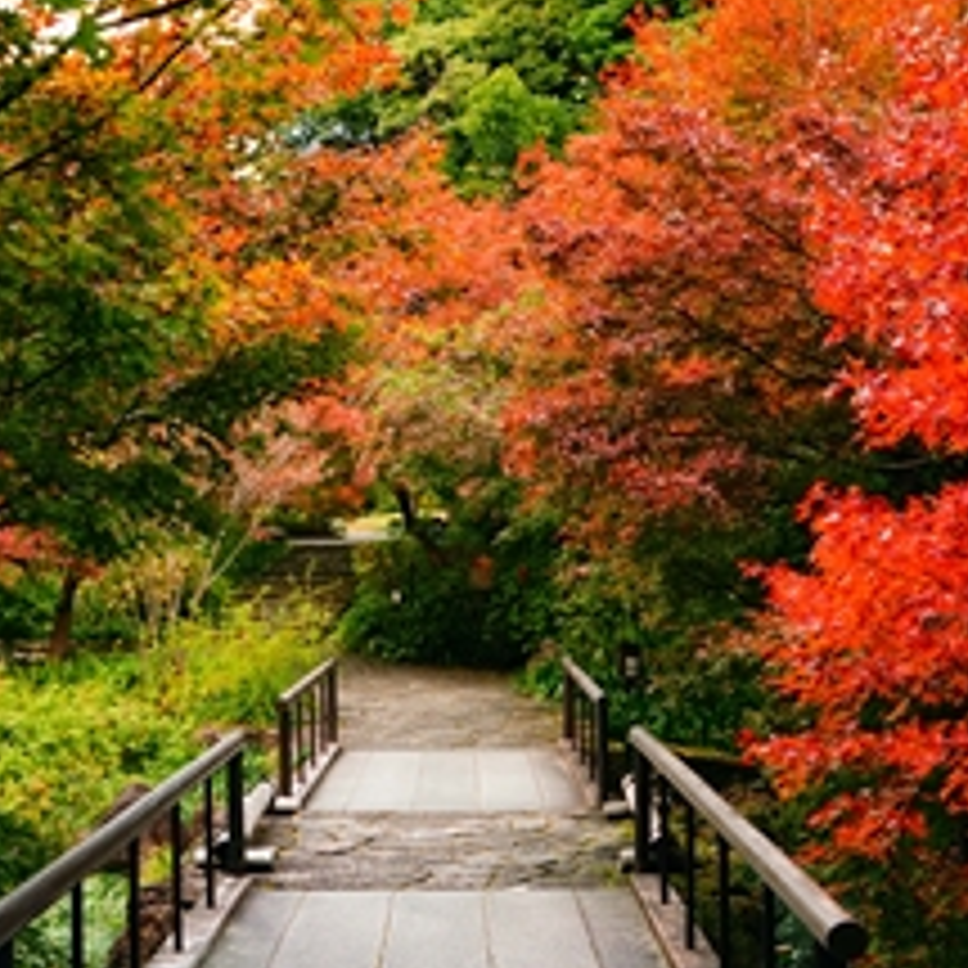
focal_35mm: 57
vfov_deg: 30.0
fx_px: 1803
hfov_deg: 30.0
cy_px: 378
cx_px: 461
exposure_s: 1/80
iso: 200
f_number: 5
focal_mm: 24
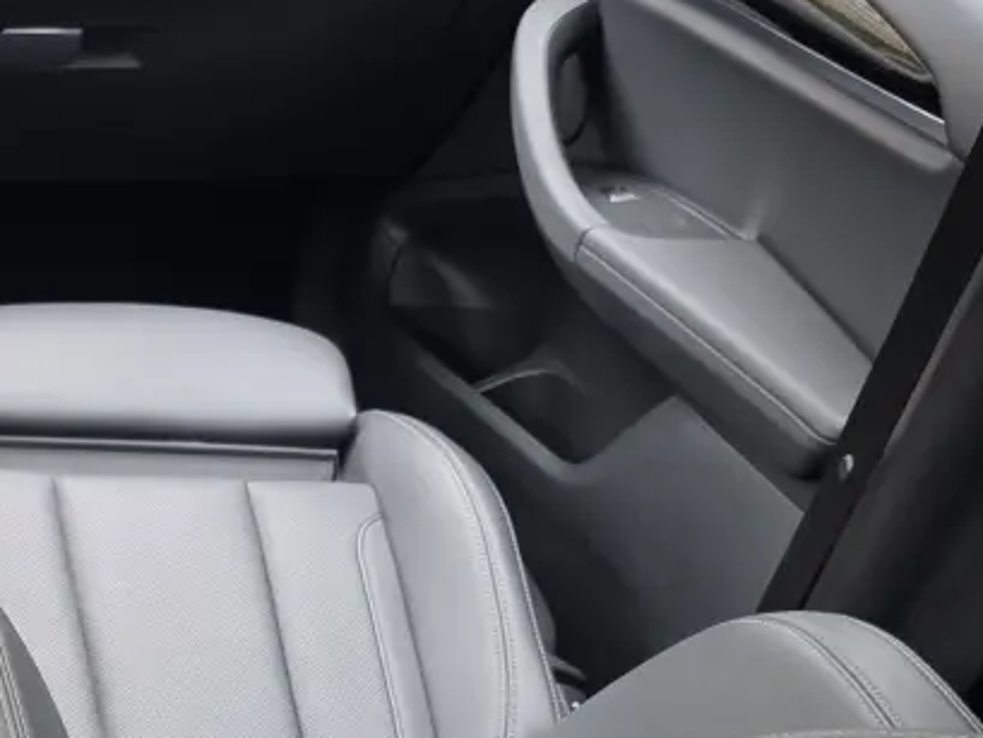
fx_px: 2301
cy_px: 599
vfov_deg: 18.0
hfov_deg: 21.6
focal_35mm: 81
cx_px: -327
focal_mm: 6.3
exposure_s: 1/61
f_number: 1.7
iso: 320
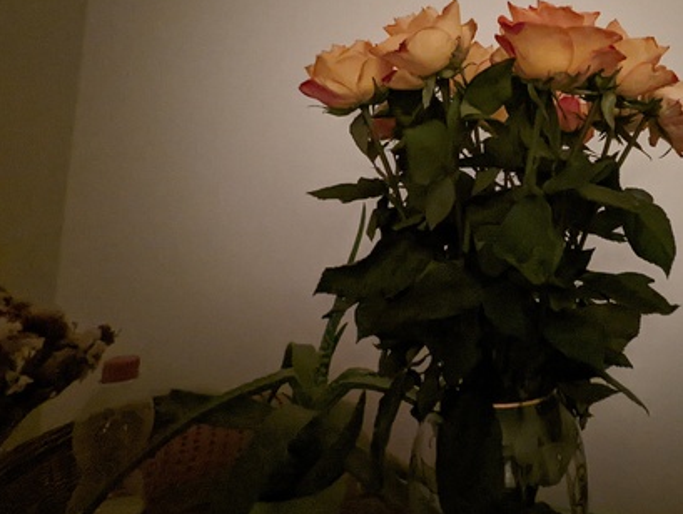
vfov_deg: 54.7
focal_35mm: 24
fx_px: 474
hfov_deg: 67.2
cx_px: 508
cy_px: 140
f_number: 2.2
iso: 2757
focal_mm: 2.35
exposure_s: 1/1
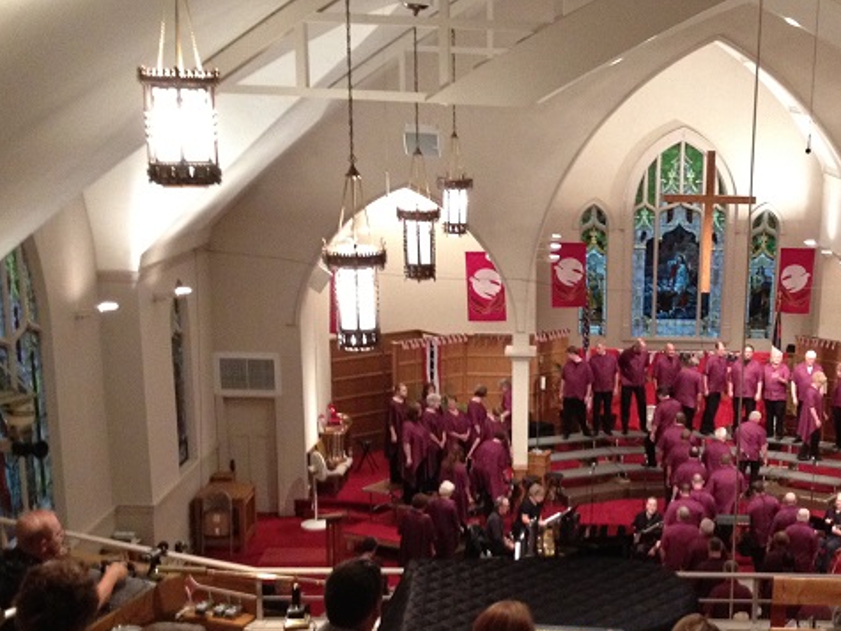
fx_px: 1433
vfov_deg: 24.6
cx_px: 650
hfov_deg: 32.0
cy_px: 443
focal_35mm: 59
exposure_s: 1/20
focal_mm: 4.28
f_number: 2.4
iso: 320
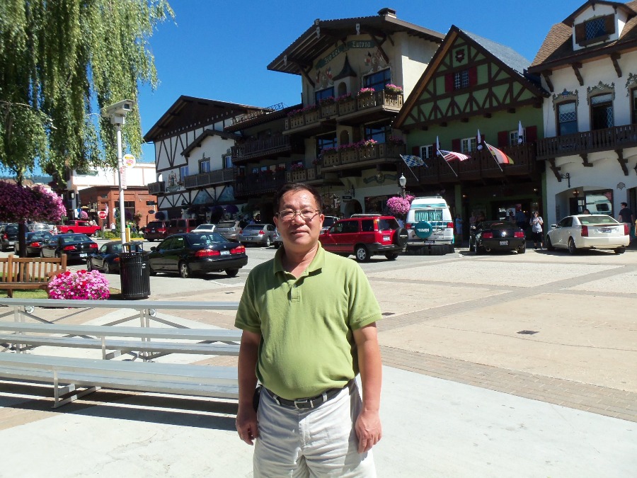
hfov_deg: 61.7
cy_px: 239
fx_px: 534
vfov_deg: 48.2
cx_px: 318
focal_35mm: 29
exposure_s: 1/125
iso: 80
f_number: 8.6
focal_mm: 5.2
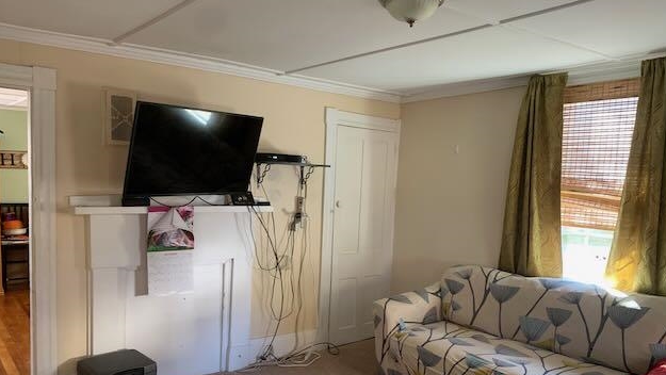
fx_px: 512
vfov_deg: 40.0
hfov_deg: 66.0
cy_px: 230
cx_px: 339
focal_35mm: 29
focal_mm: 4.25
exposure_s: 1/60
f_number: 1.8
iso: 250
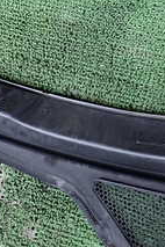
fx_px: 605
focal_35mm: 88
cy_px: 100
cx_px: -19
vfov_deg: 23.1
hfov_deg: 15.1
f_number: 2.3
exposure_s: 1/30
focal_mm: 5.4
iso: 200
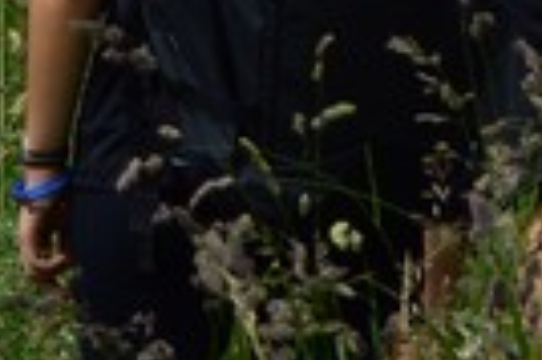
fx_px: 6042
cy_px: -431
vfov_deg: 3.4
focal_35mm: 402
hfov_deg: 4.8
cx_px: 1974
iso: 100
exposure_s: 1/2500
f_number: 2.5
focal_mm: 35
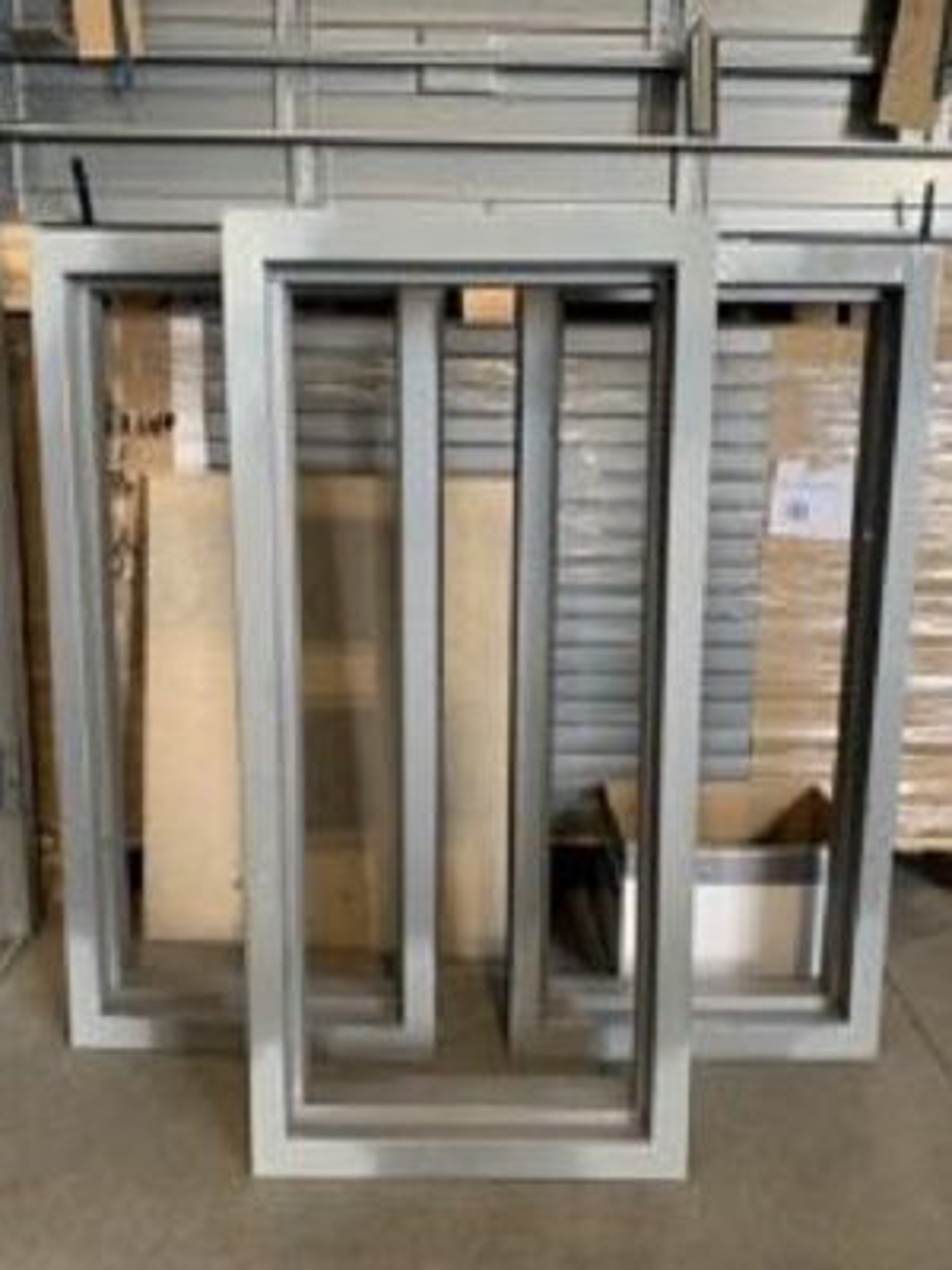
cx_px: 476
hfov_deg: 53.1
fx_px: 953
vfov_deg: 67.3
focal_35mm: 26
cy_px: 635
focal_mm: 4.25
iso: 125
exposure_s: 1/60
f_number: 1.8
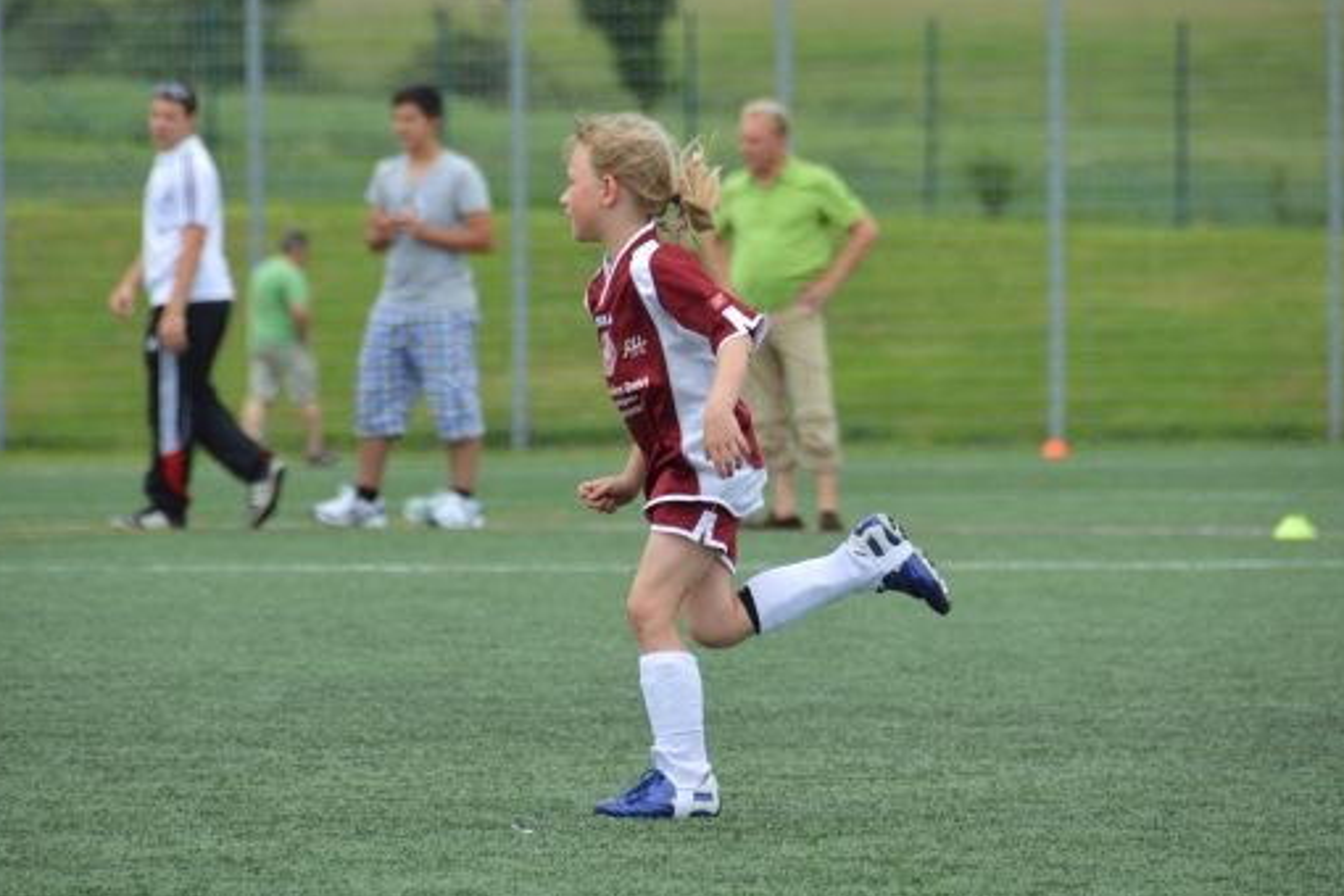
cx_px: 669
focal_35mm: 353
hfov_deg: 5.8
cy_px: 386
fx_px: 13178
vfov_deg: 3.9
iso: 400
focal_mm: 200
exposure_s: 1/1000
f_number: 5.6
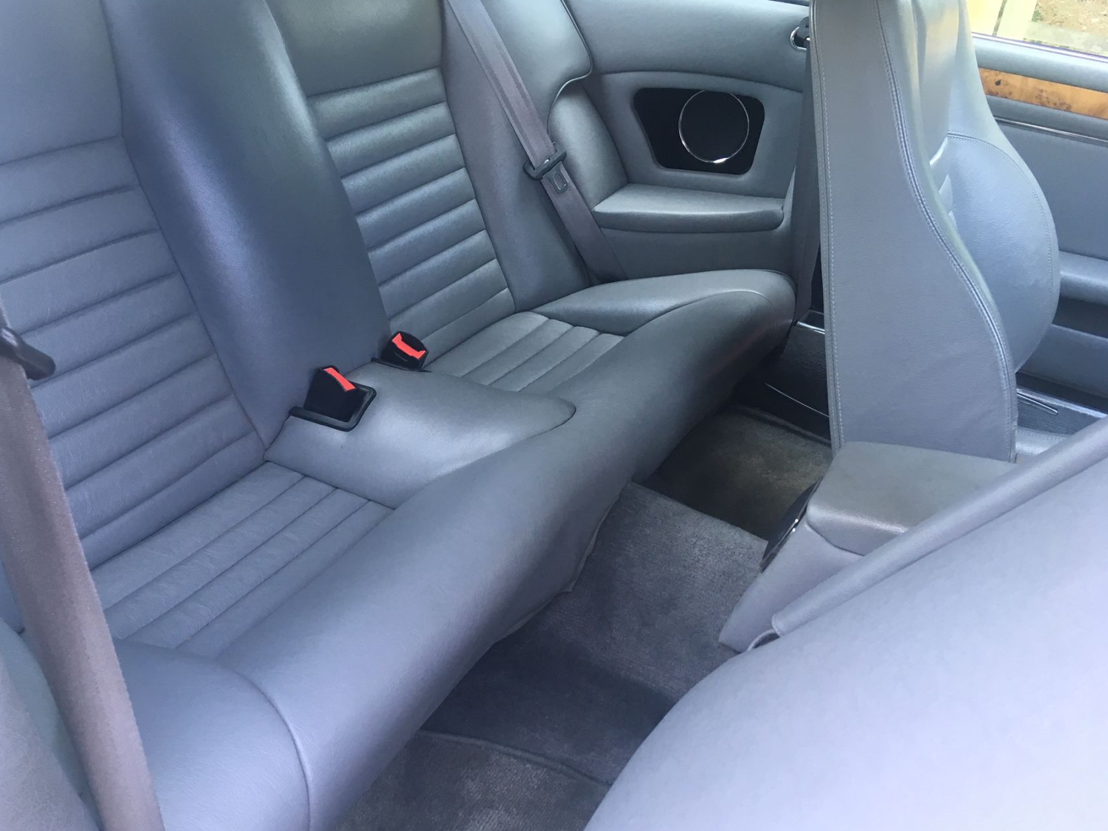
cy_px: 426
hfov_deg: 58.3
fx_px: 992
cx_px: 532
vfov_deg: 45.4
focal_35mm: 31
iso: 40
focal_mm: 4.15
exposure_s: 1/33
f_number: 2.2
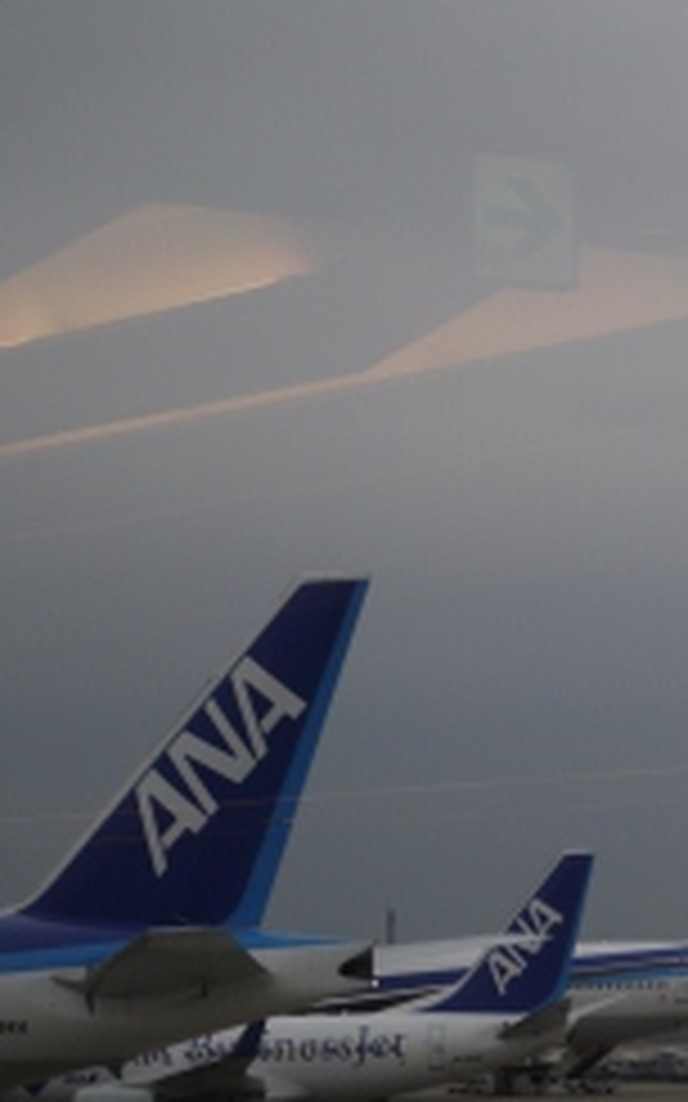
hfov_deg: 8.0
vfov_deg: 12.8
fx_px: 4893
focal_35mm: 163
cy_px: 472
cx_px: 648
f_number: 6.3
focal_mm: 42
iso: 160
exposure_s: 1/160
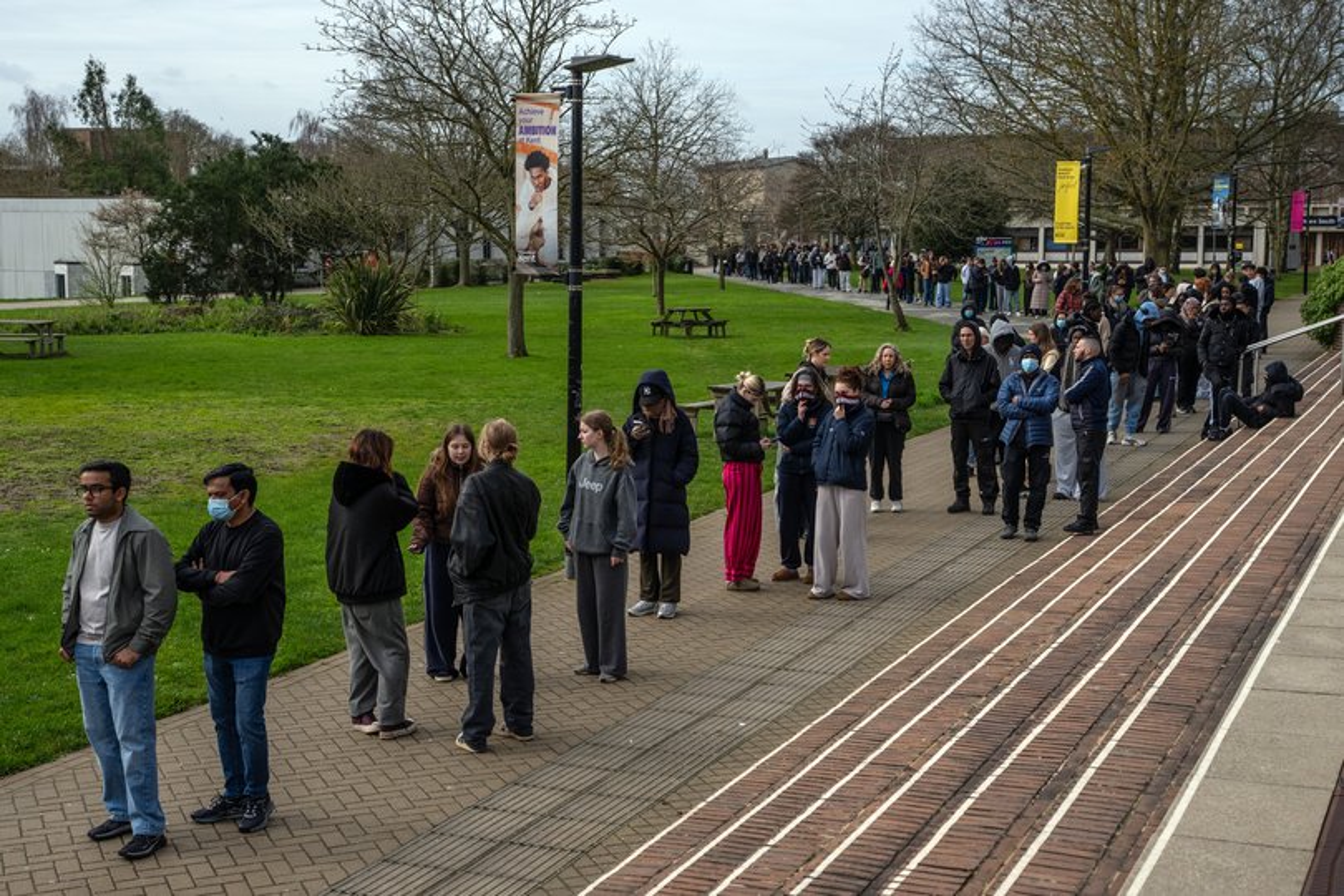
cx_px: 672
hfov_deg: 39.6
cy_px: 448
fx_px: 1867
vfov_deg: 27.0
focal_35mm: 50
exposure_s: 1/1600
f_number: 5.6
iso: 400
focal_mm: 50
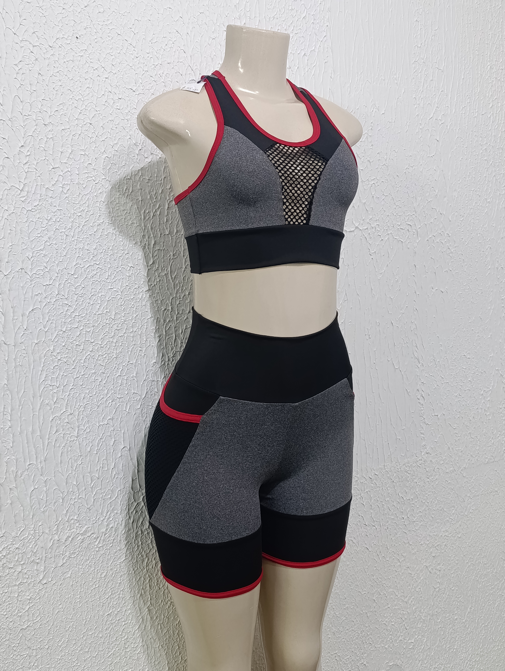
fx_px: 446
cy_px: 336
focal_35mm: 23
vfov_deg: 73.8
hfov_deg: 59.0
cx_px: 252
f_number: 1.6
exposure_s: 1/60
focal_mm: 6.14
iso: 1250
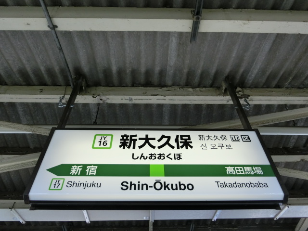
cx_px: 154
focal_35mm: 25
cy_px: 116
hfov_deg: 69.4
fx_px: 222
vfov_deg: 54.9
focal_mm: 4.5
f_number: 3.5
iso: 125
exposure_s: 1/125
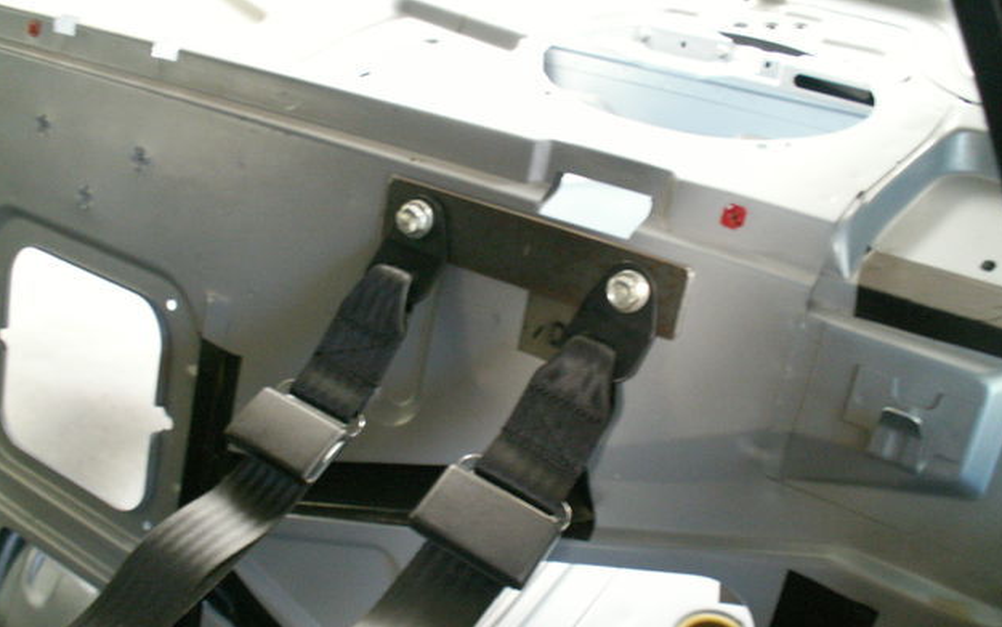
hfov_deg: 51.5
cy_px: 345
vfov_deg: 33.6
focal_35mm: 38
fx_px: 1038
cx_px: 497
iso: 160
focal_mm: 5.86
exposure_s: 1/1.25
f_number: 2.8
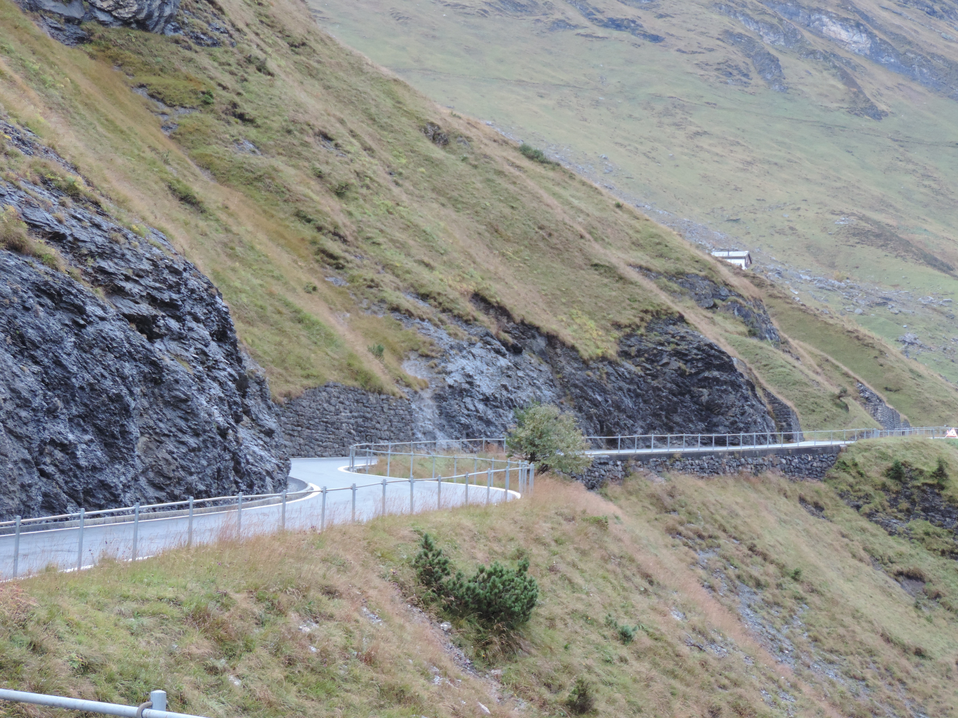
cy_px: 359
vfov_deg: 14.8
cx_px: 479
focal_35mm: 100
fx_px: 2768
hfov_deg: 19.6
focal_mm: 17.8
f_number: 4.1
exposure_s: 1/80
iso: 400
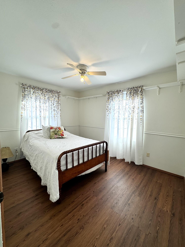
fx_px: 100
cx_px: 92
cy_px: 124
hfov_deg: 85.7
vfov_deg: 102.1
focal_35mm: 14
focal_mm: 2.22
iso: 40
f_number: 2.2
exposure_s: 1/140
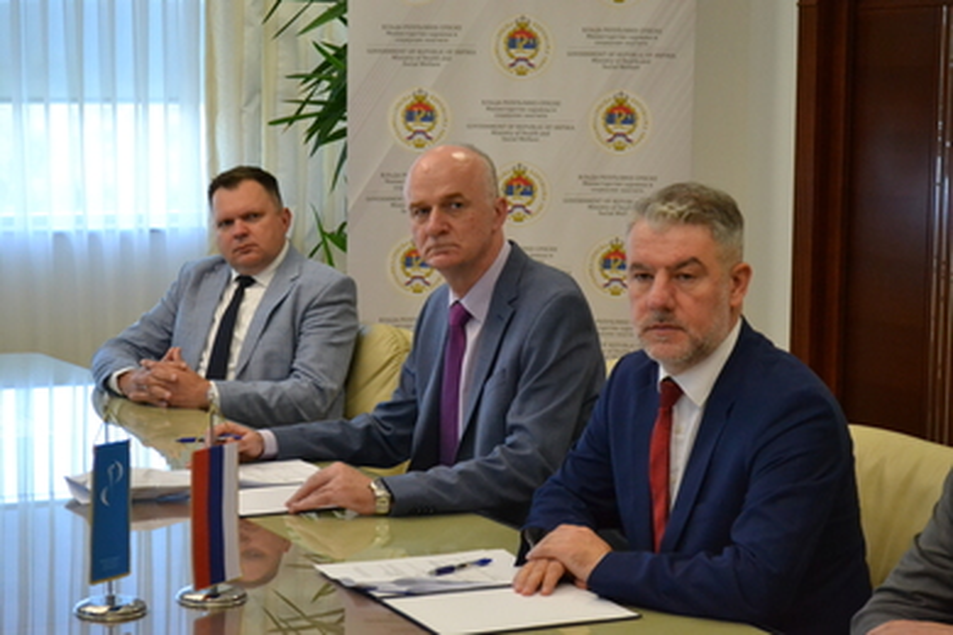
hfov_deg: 24.6
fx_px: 2184
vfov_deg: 16.6
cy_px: 318
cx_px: 476
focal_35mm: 82
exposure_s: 1/250
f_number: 5.6
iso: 3200
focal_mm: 55
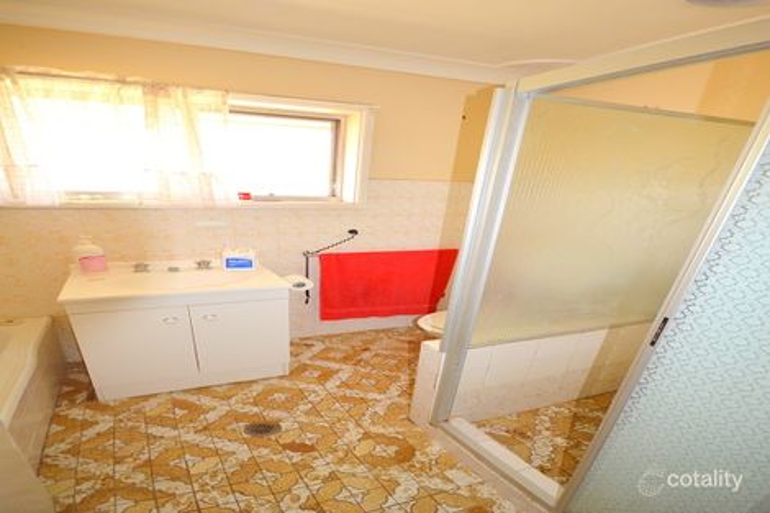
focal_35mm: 15
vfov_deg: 77.3
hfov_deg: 100.4
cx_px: 385
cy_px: 256
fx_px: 321
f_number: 4
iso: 400
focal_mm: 10
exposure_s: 1/60
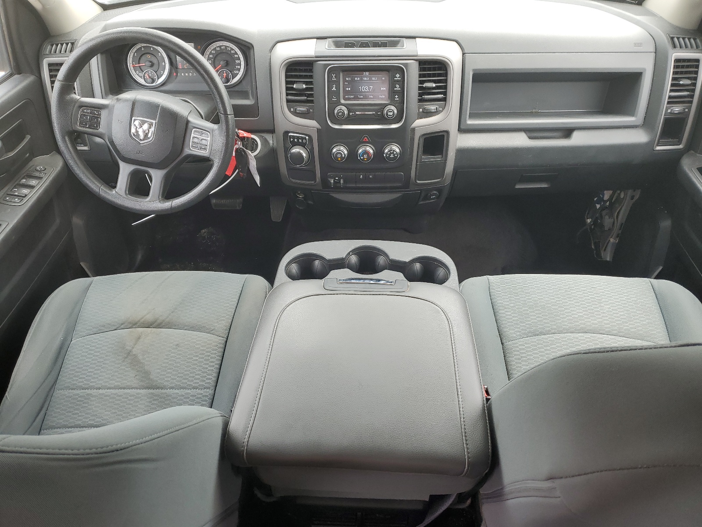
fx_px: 527
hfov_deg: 67.3
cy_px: 264
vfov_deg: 53.1
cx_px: 351
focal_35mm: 26
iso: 50
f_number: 1.5
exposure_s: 1/200
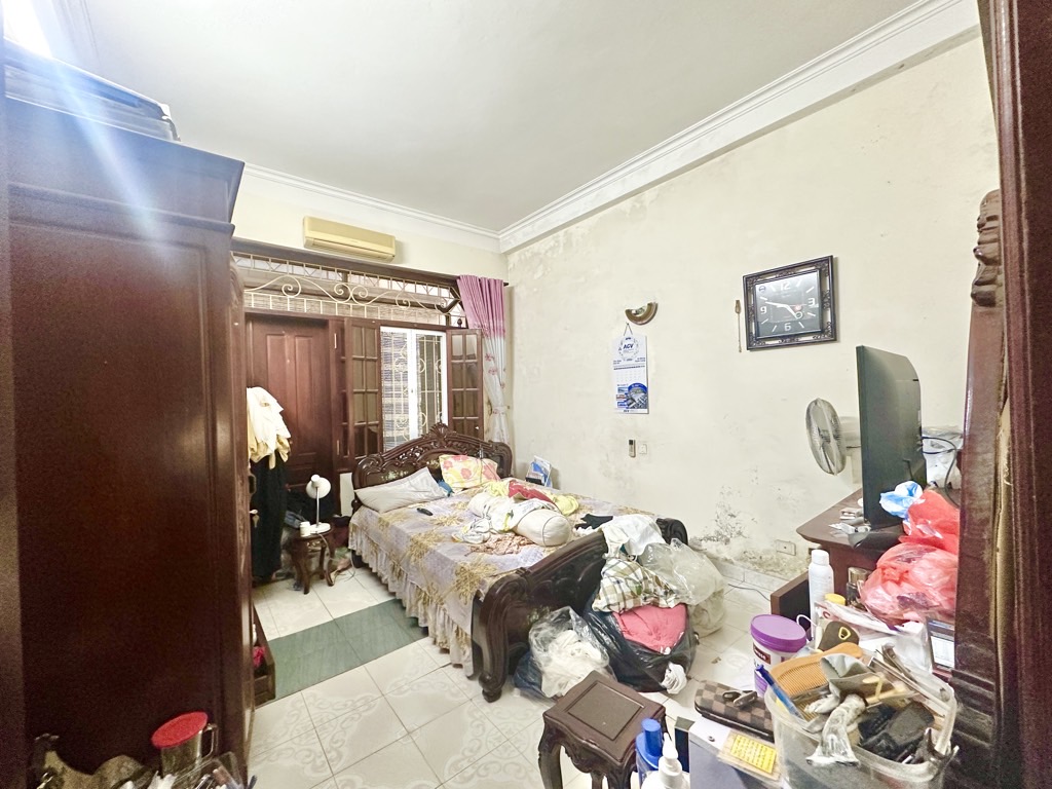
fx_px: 425
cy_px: 394
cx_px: 526
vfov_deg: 85.7
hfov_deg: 102.1
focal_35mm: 14
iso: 320
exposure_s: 1/50
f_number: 2.2
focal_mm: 2.22
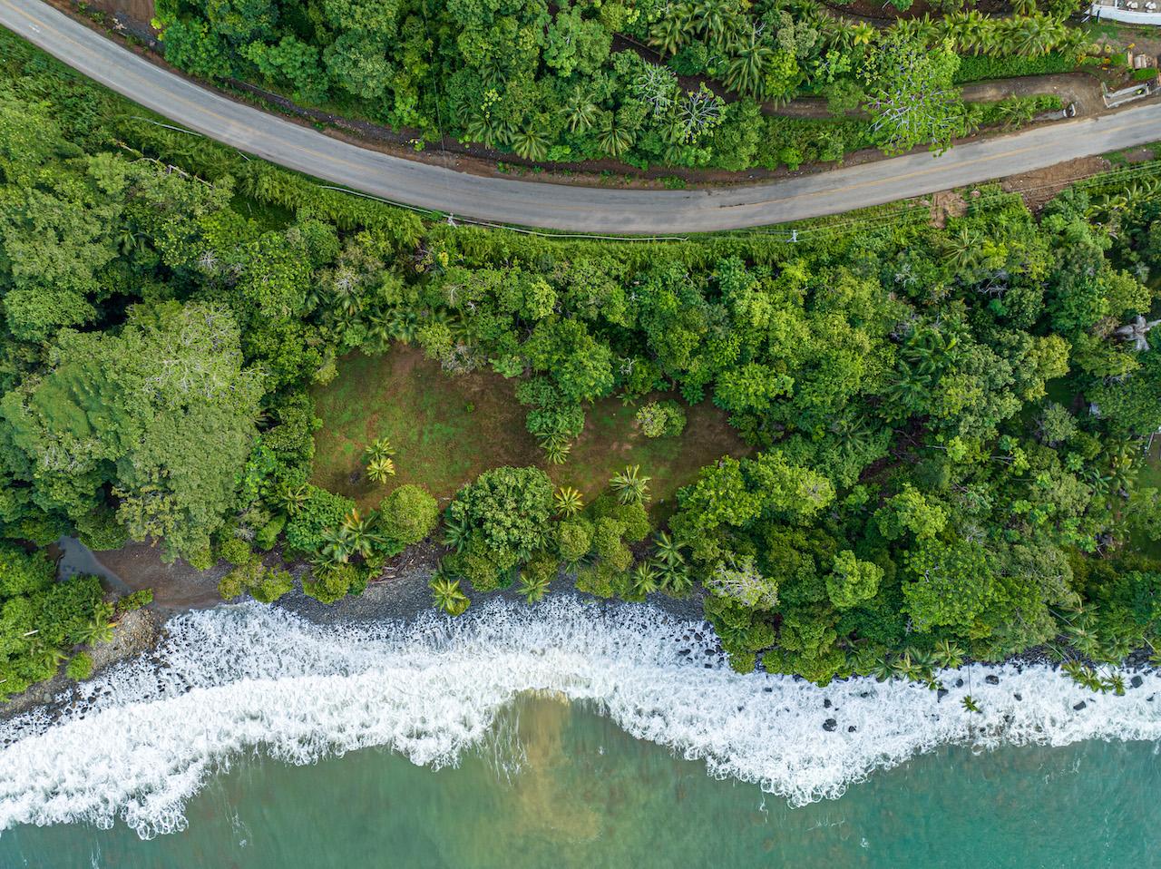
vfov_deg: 56.8
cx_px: 580
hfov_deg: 71.6
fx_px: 804
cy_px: 434
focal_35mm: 24
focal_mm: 12.29
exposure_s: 1/1000
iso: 170
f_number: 2.8
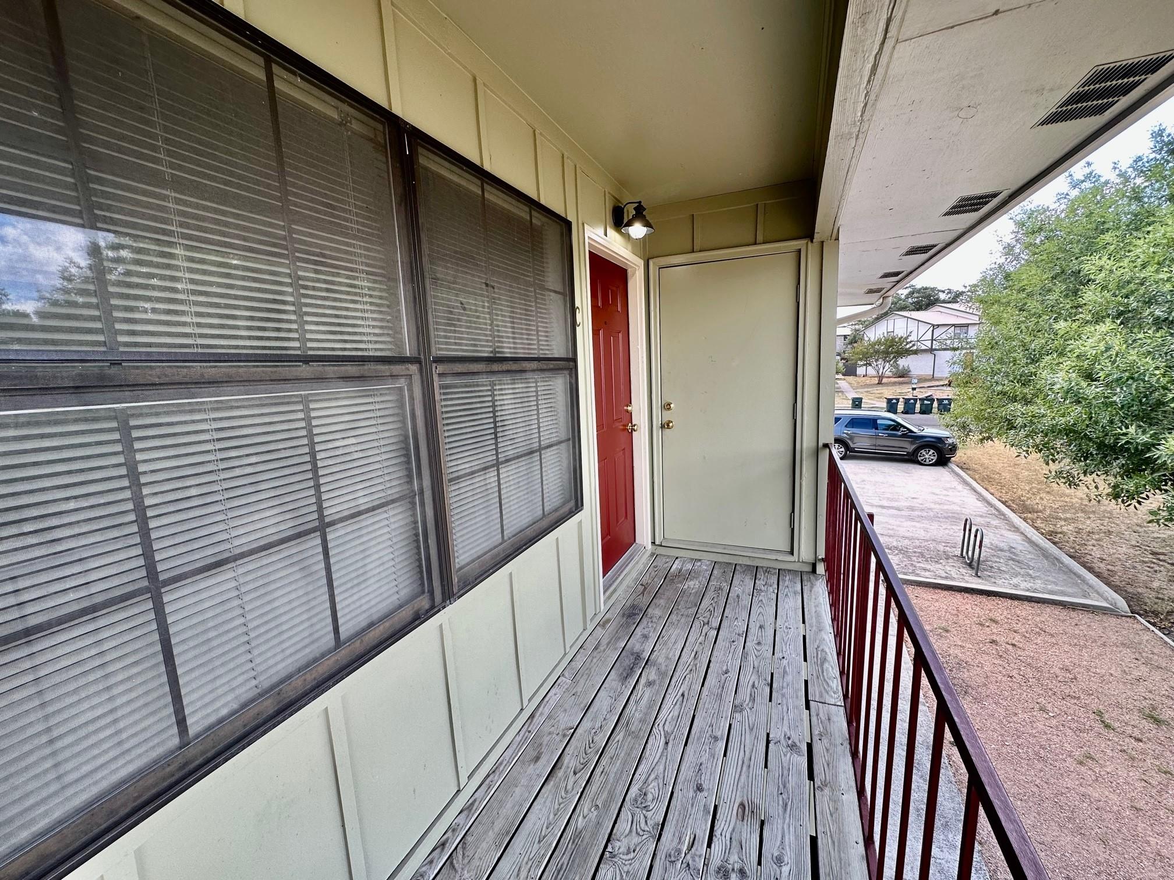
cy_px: 440
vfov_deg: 85.7
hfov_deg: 102.1
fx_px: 475
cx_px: 587
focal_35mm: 14
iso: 40
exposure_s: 1/108
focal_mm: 2.22
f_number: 2.2
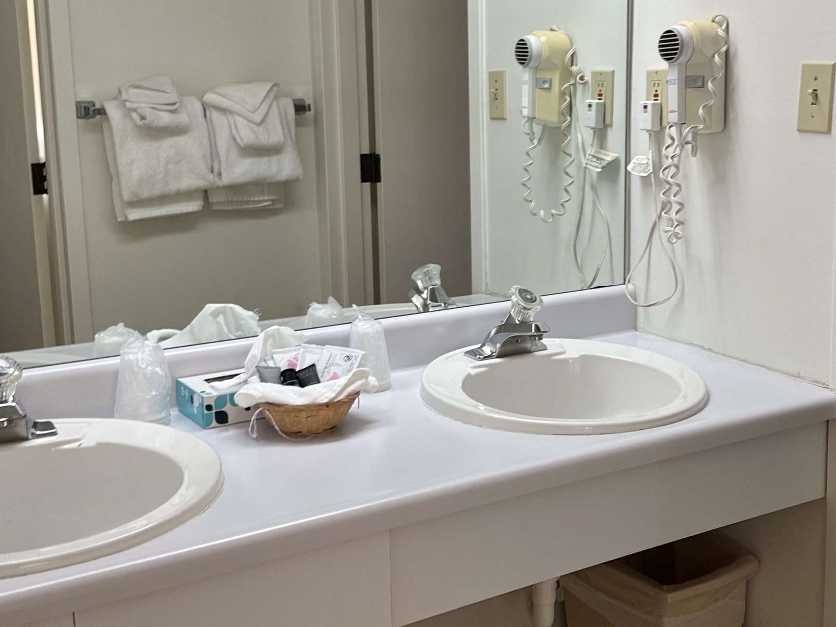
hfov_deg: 40.9
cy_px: 267
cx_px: 537
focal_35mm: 46
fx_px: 1111
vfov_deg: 31.5
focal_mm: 6.86
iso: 125
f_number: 1.78
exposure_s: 1/60
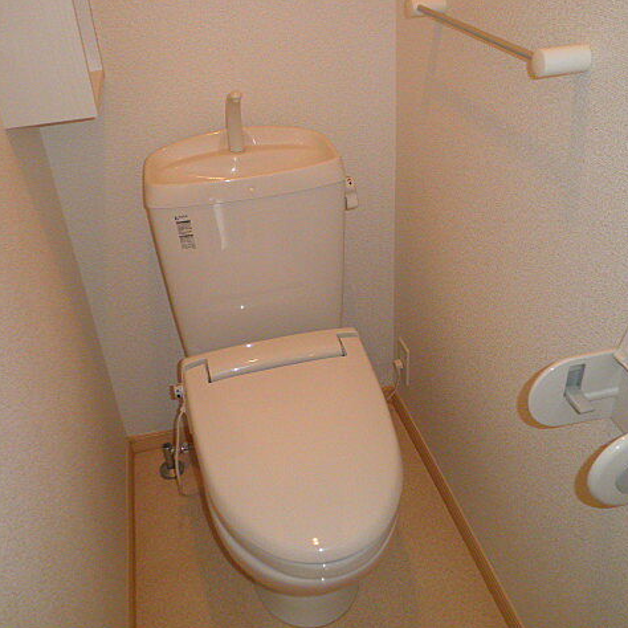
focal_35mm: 31
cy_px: 315
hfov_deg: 52.5
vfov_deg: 52.5
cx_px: 315
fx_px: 636
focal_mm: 4.7
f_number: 2.8
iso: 160
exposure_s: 1/30
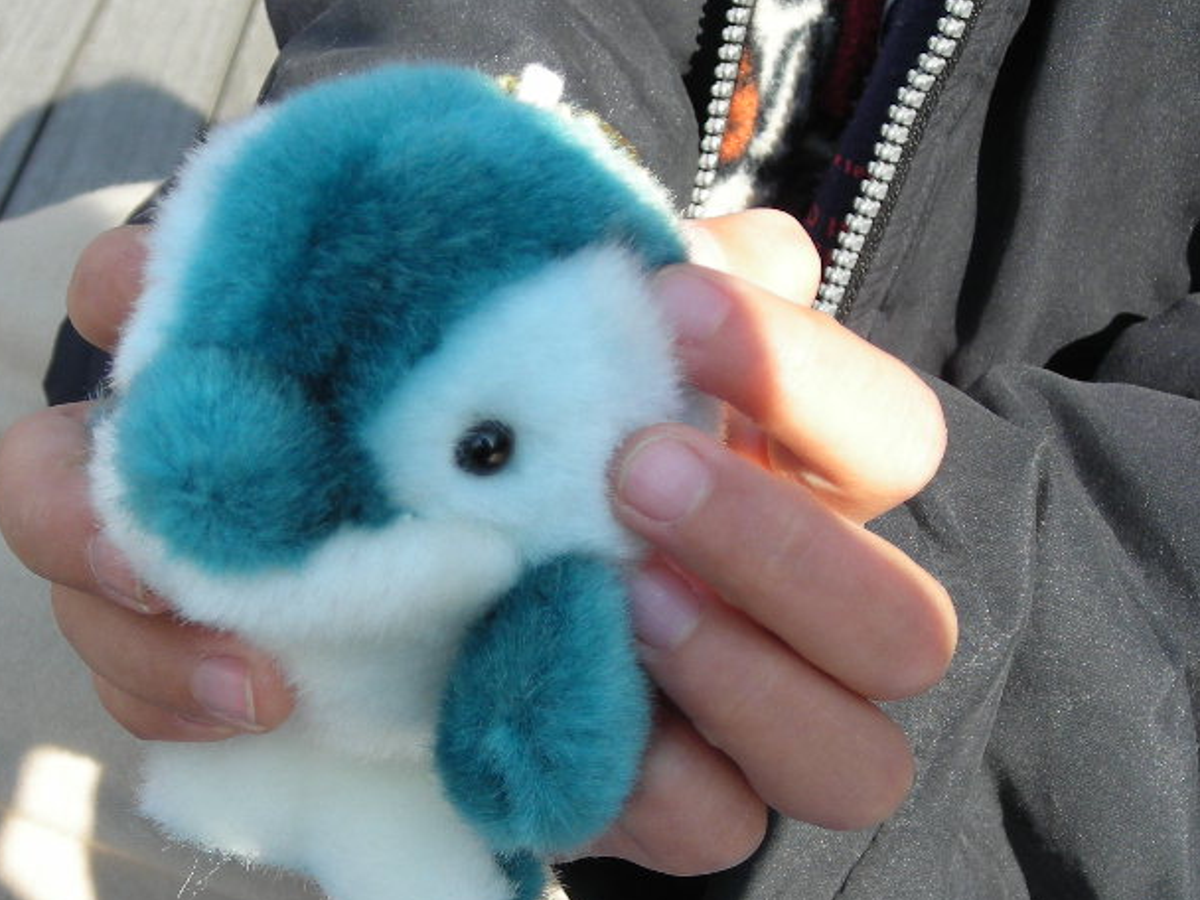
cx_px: 478
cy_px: 564
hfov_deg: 30.2
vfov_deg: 22.9
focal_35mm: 64
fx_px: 2219
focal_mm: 6.3
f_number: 3.2
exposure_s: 1/294
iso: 50
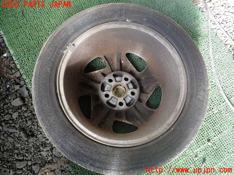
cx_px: 117
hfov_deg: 60.0
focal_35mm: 30
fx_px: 203
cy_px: 88
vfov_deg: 46.8
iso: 200
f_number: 2.3
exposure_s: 1/80
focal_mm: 5.4
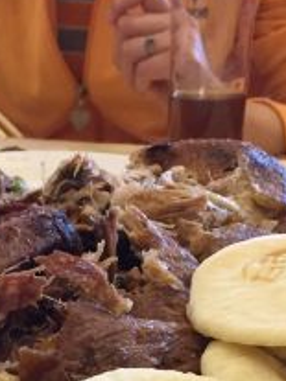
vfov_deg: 18.3
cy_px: 530
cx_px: -12
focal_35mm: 98
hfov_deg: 14.8
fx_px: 1081
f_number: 2.2
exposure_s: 1/33
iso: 125
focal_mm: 4.15
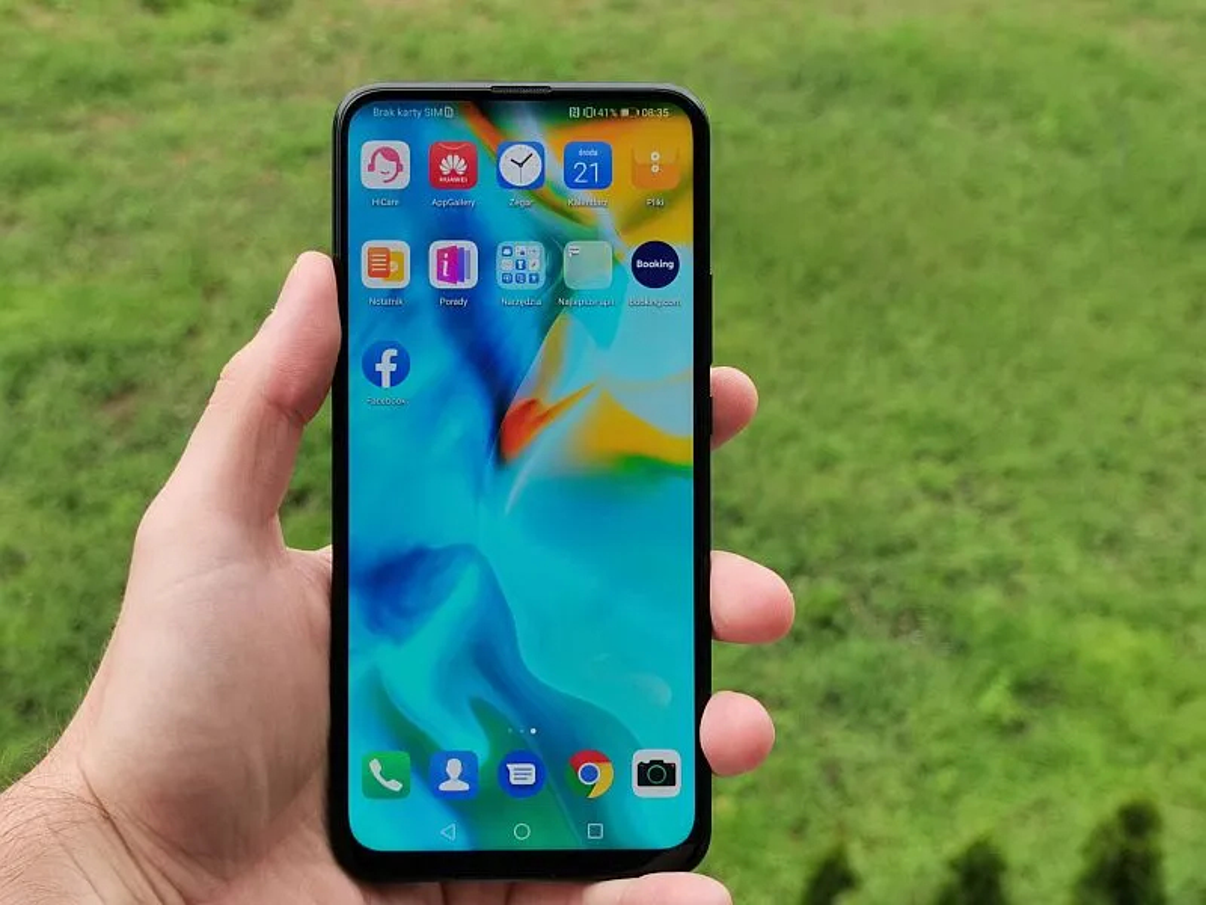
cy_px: 452
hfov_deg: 35.5
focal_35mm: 54
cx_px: 603
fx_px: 1881
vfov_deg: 27.0
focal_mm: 5.56
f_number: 1.6
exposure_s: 1/187
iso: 50
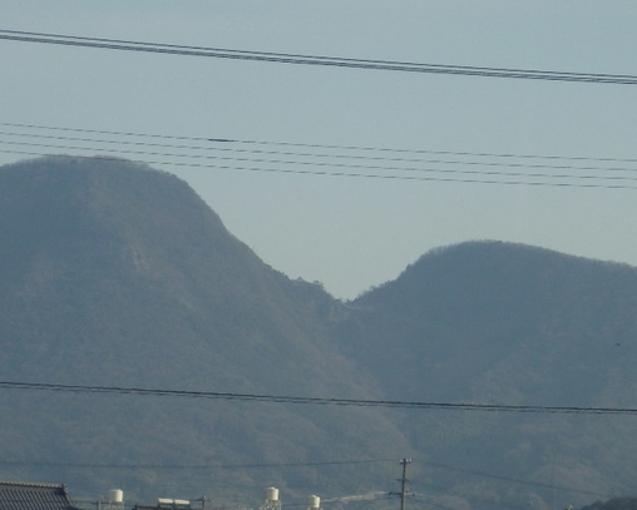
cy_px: 279
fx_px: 4056
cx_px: 245
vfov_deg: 7.2
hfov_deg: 9.0
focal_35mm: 215
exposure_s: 1/500
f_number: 5.9
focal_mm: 25
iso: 125
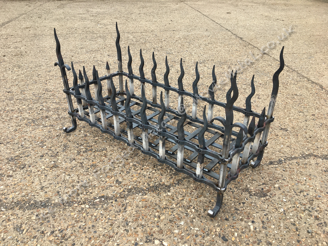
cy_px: 123
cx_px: 164
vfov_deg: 48.2
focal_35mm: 29
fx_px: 275
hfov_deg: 61.7
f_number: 2.2
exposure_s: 1/663
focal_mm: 4.15
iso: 25
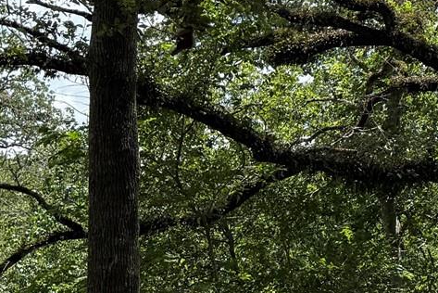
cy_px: -13
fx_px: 1315
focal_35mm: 108
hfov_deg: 16.1
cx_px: 778
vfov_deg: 12.5
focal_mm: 6.76
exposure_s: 1/3584
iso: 100
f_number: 1.78
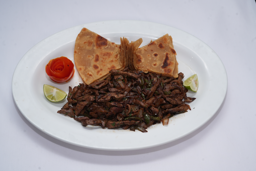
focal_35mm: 50
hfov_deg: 39.6
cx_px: 128
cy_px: 86
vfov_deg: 27.0
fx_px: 356
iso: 320
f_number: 7.1
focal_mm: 50
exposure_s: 1/100
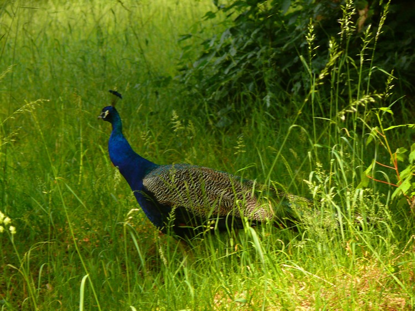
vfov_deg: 5.9
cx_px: 208
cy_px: 156
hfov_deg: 7.9
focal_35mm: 250
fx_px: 2996
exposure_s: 1/125
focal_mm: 52.8
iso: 250
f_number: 3.6
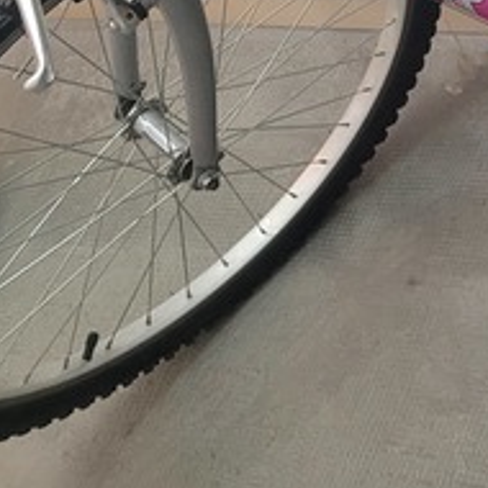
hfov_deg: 16.1
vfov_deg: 17.2
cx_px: 771
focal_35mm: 97
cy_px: -74
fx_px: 1547
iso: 640
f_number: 1.8
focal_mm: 5.4
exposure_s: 1/33
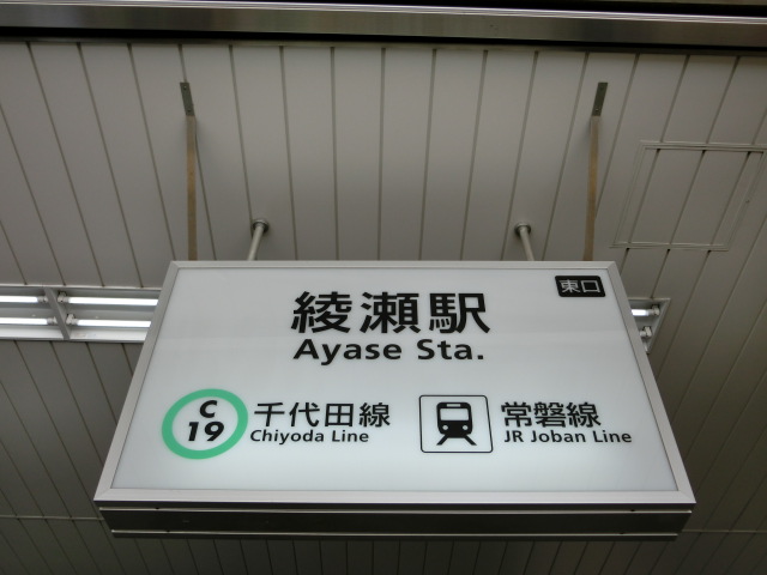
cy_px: 288
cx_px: 384
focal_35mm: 34
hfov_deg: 54.0
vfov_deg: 41.8
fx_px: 753
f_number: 3.9
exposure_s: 1/200
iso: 80
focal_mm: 6
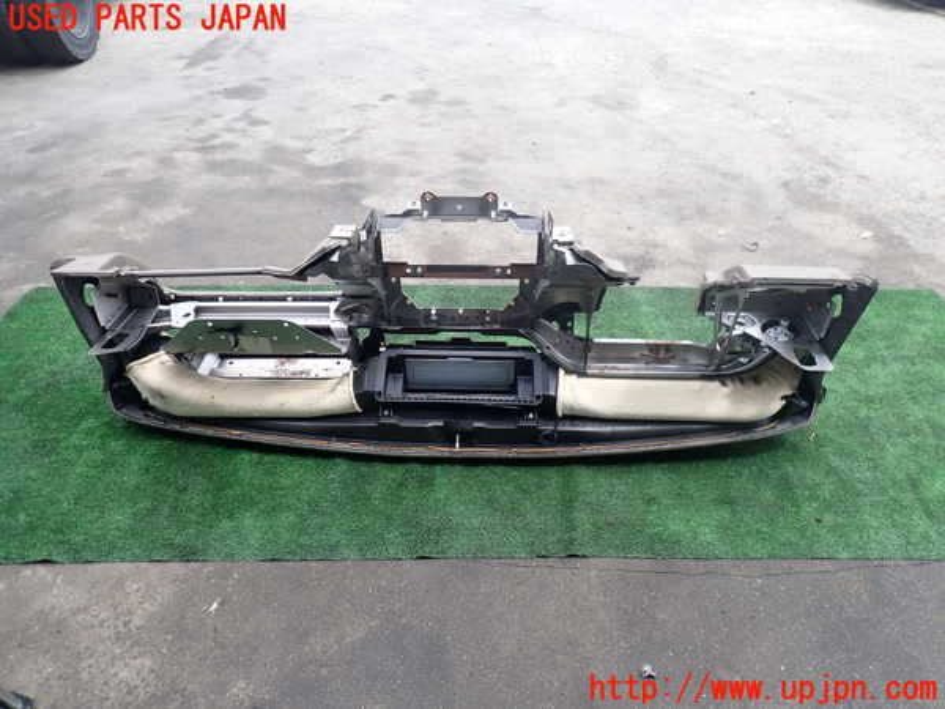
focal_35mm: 25
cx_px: 472
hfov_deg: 69.4
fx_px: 682
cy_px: 354
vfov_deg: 54.9
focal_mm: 4.5
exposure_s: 1/320
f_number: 2.8
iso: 100
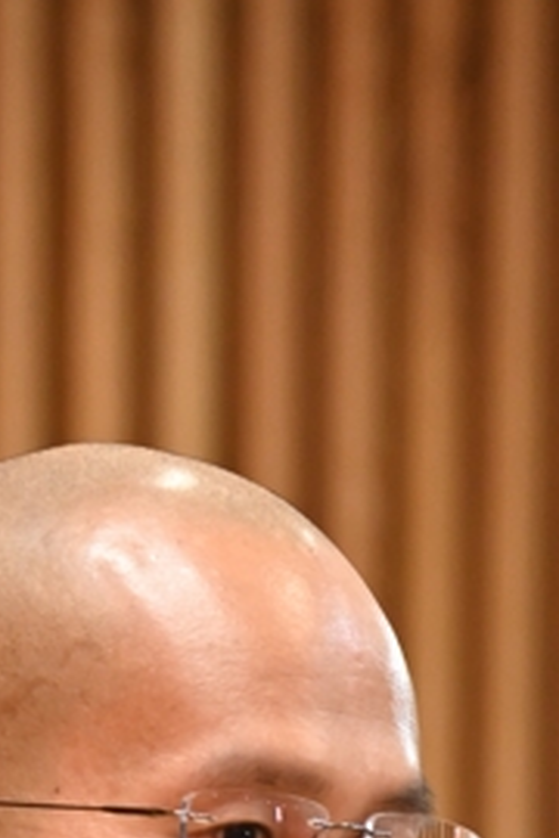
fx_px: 10108
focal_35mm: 434
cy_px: 1501
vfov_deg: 4.7
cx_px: 171
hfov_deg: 3.2
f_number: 4
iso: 3200
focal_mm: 120
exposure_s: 1/80
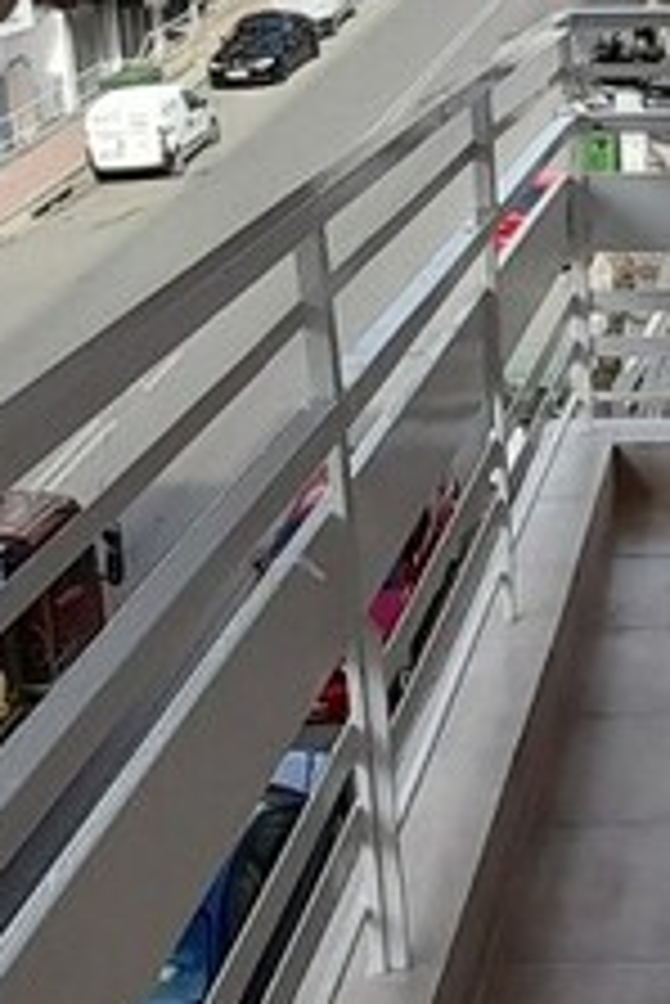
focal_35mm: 62
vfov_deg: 31.3
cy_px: 162
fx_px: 1728
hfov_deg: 20.4
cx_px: 832
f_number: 2.2
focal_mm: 1.42
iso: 40
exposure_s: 1/291
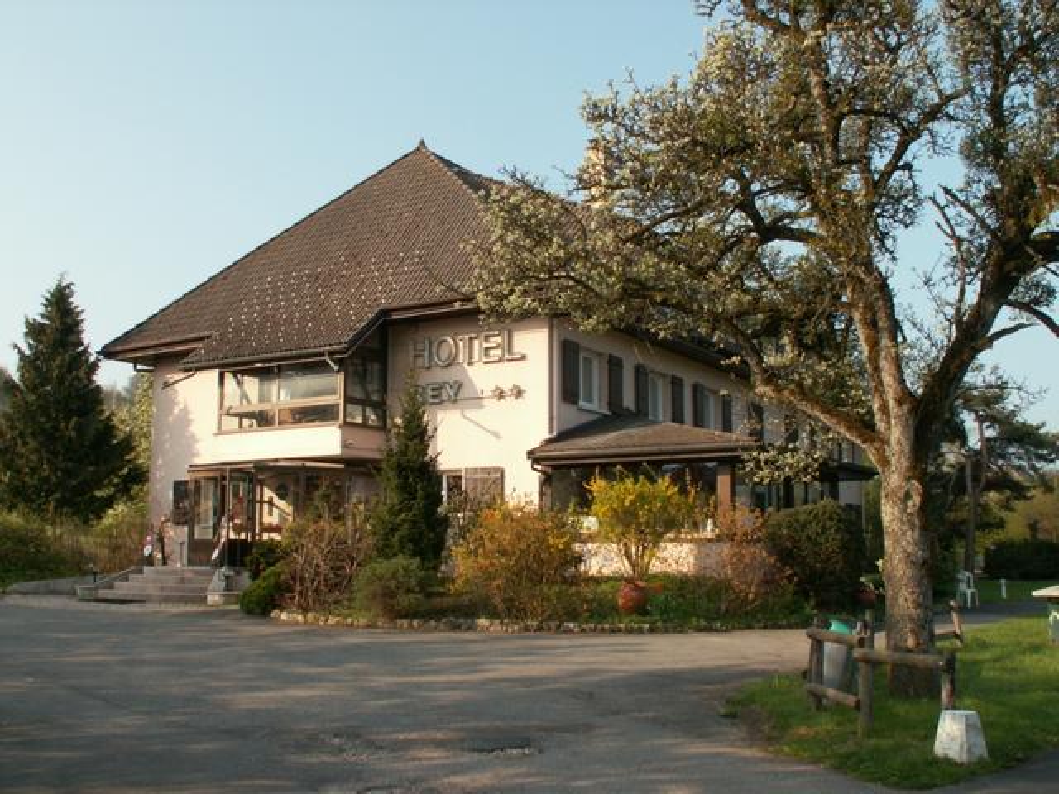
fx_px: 1071
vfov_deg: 40.7
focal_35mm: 35
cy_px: 397
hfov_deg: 52.6
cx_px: 530
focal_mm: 5.86
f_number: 5.6
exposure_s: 1/125
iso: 50
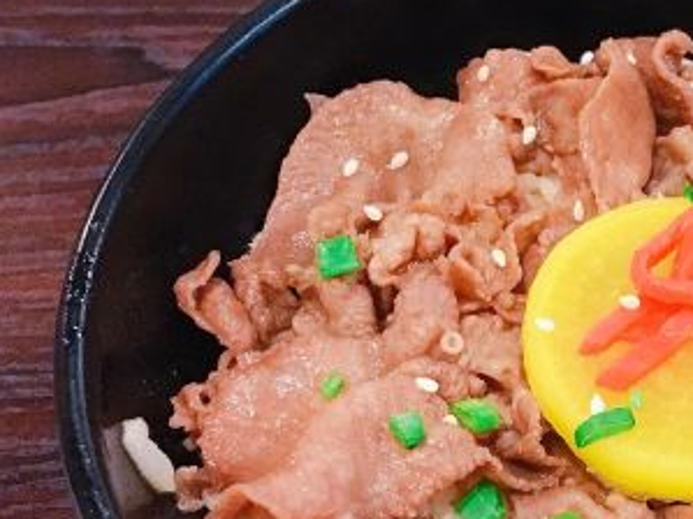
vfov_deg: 21.6
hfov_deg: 26.8
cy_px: 321
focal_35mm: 68
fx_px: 1361
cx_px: 716
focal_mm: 4.15
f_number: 2.2
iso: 320
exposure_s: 1/17
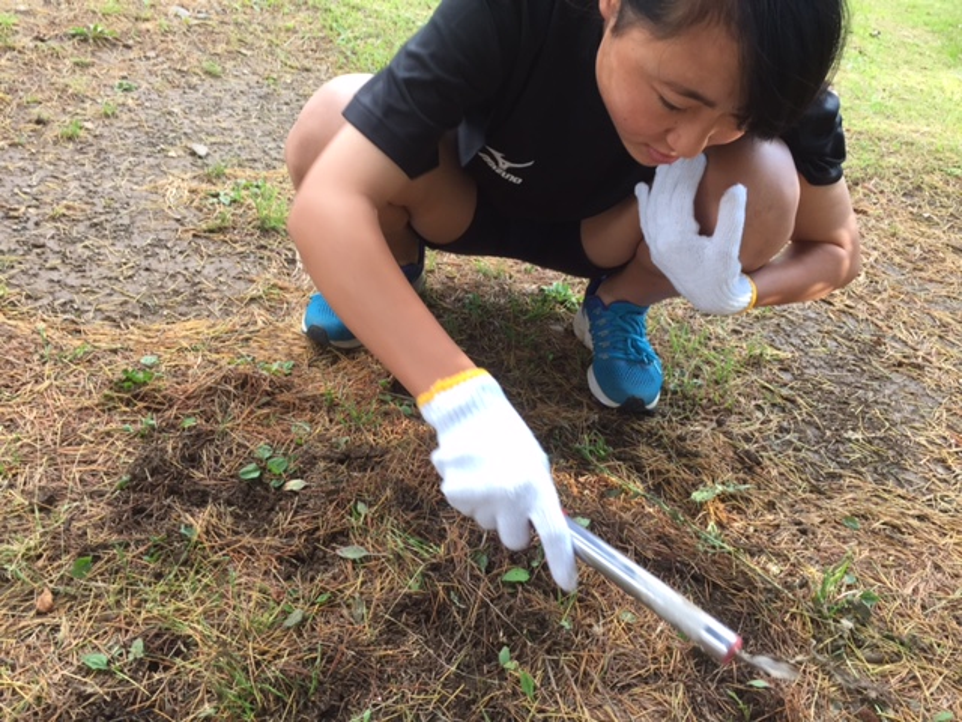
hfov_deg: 61.7
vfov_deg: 48.2
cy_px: 361
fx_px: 806
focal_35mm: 29
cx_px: 481
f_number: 2.2
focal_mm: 4.15
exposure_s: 1/120
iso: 40
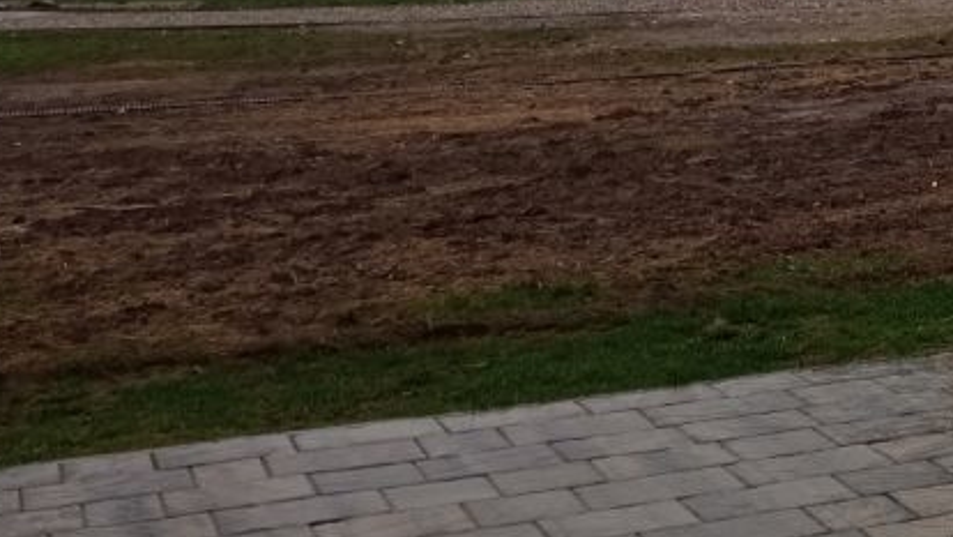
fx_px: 2300
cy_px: -512
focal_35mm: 91
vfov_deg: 12.0
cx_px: 1365
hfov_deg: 20.5
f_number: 2.2
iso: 113
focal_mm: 3.79
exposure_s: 1/421
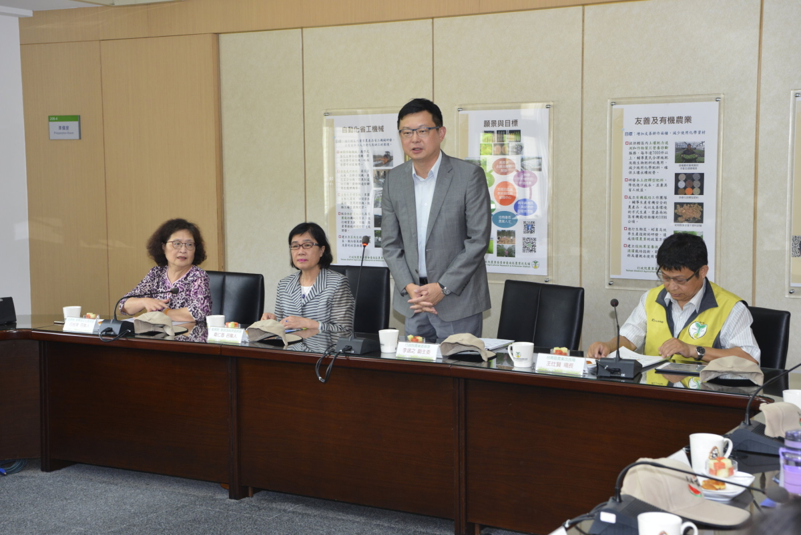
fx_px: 1246
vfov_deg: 24.2
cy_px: 268
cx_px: 400
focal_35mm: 56
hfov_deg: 35.6
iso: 1600
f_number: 7.1
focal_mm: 56
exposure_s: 1/60
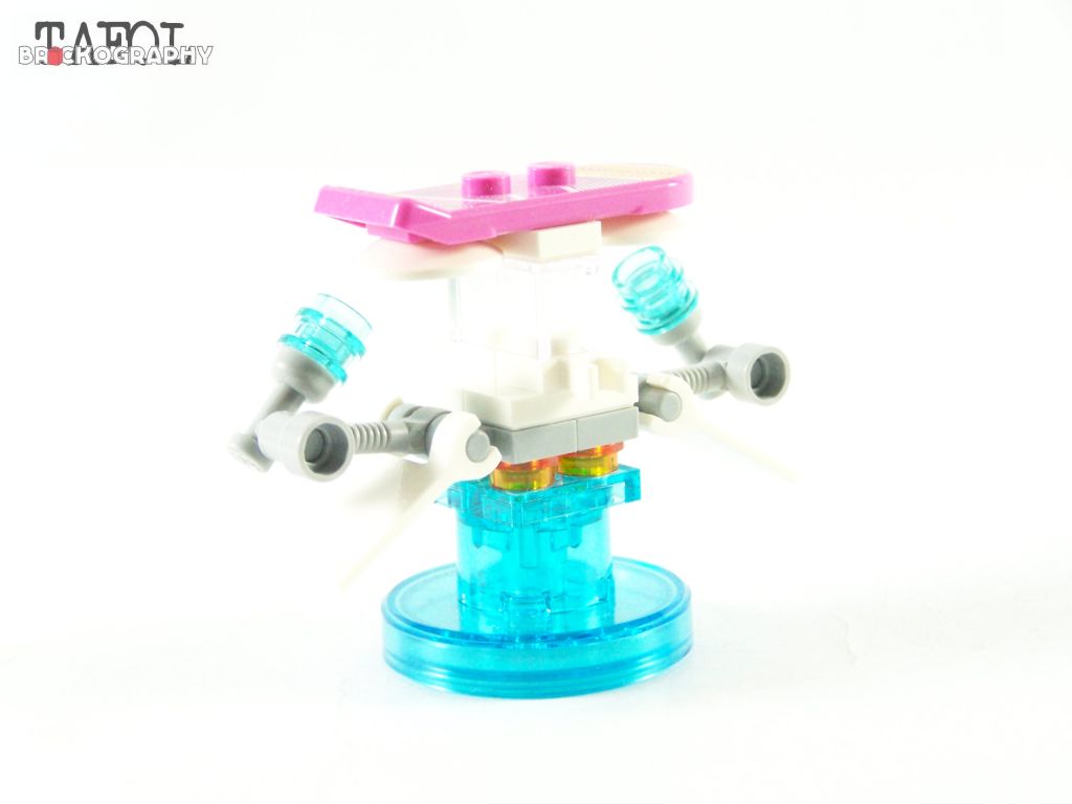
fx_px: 2911
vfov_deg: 15.7
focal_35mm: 94
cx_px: 536
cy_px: 402
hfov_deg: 20.9
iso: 400
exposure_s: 1/60
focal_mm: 15.6
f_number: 3.6
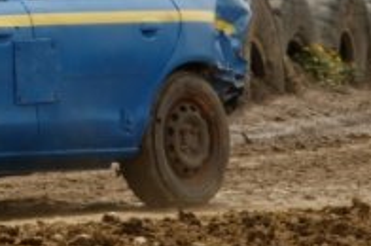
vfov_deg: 3.6
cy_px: -38
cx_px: -191
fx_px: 3941
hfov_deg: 5.3
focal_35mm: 383
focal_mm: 78
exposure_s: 1/500
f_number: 5.6
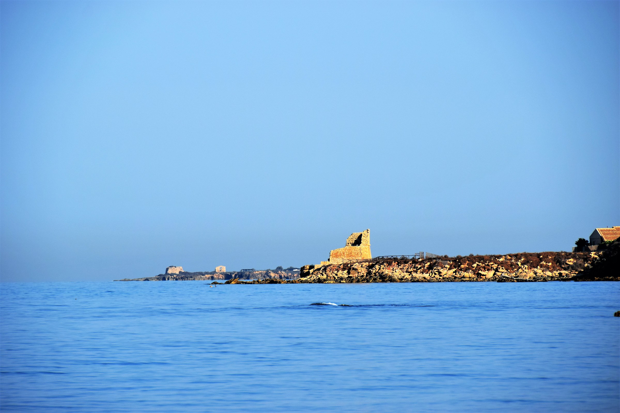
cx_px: 310
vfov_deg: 4.6
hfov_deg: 6.9
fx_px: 5166
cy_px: 206
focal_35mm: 300
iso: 200
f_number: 7.1
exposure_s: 1/800
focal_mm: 200
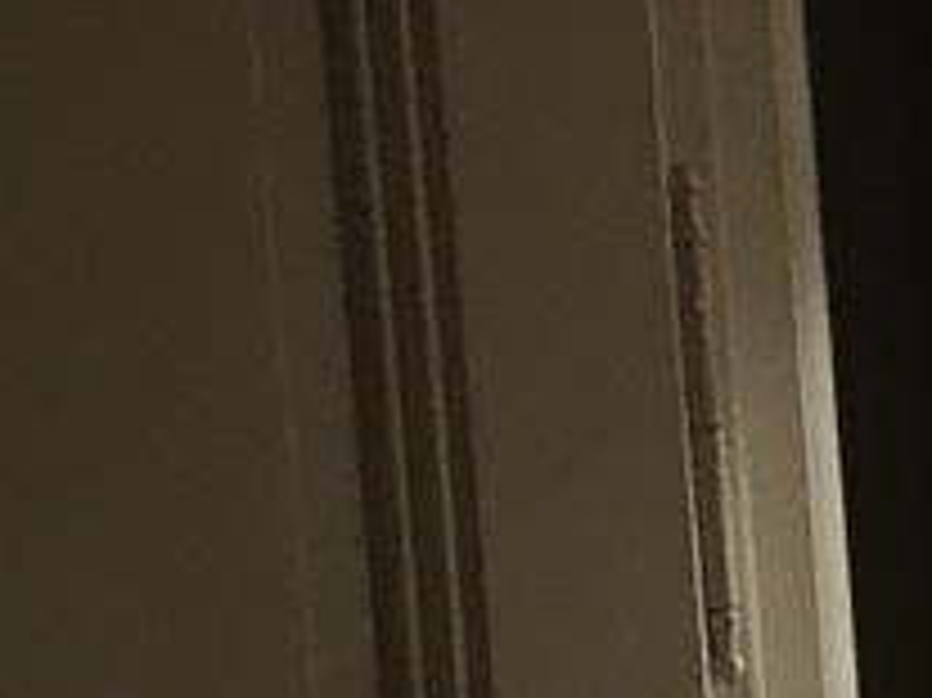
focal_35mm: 224
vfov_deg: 6.6
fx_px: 6027
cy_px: 968
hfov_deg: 7.3
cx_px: 3273
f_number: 2.2
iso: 80
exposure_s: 1/33
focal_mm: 4.15
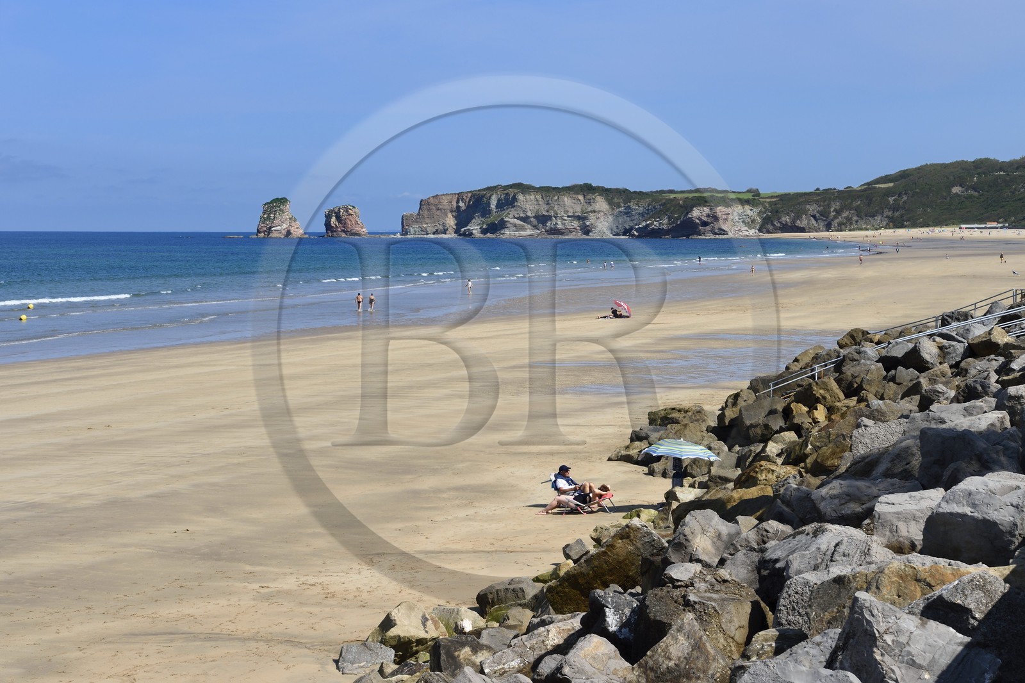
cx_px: 512
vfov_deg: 19.4
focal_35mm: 70
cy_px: 342
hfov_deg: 28.8
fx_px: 1993
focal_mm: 70
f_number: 18
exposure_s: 1/160
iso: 200
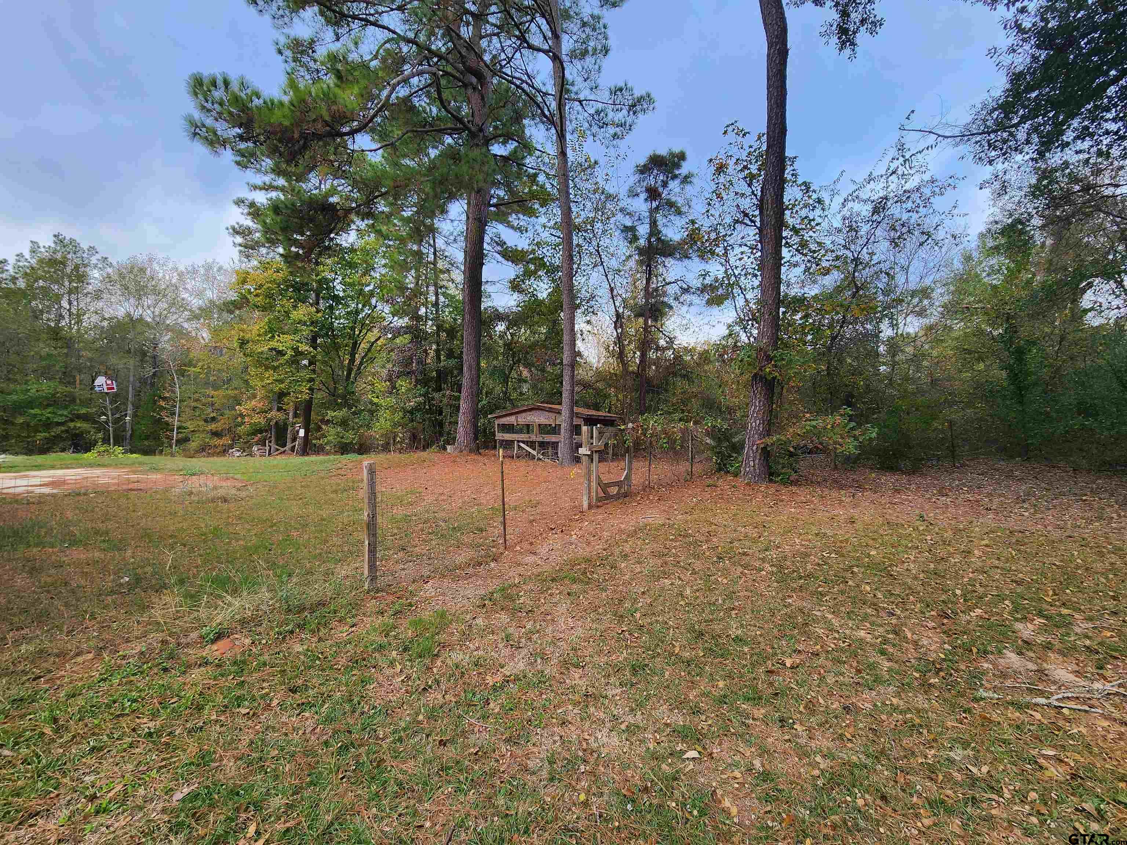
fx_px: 423
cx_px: 564
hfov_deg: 106.2
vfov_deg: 89.9
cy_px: 422
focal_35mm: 13
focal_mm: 2.2
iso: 50
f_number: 2.2
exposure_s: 1/293
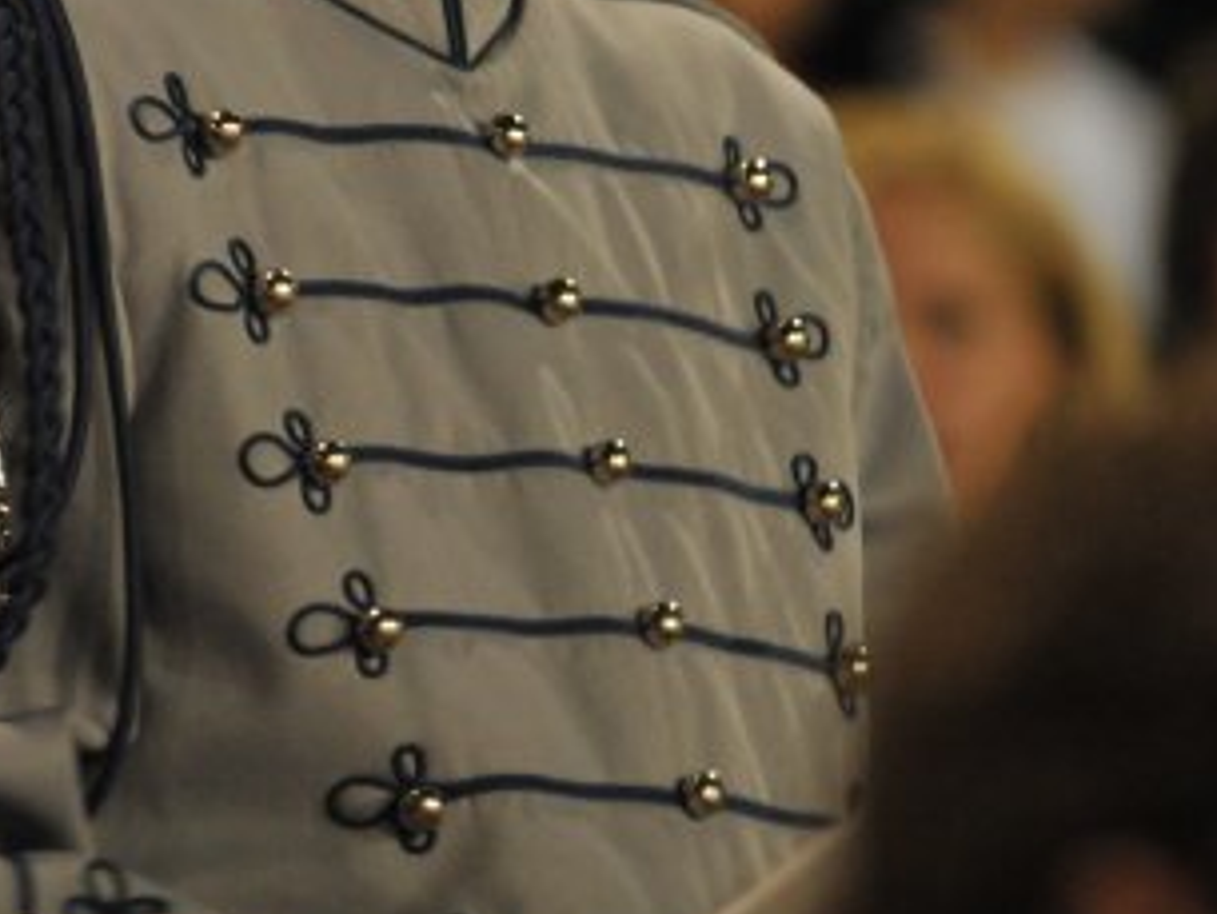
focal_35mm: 567
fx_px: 19942
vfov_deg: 2.6
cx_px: 489
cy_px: 56
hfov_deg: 3.5
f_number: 2.8
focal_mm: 200
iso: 1600
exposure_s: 1/125
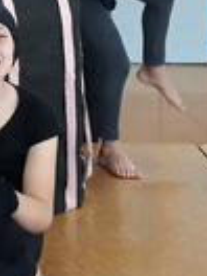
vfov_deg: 17.8
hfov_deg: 13.7
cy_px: -104
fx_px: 813
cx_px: -98
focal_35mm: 102
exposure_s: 1/50
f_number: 1.7
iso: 80
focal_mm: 3.71
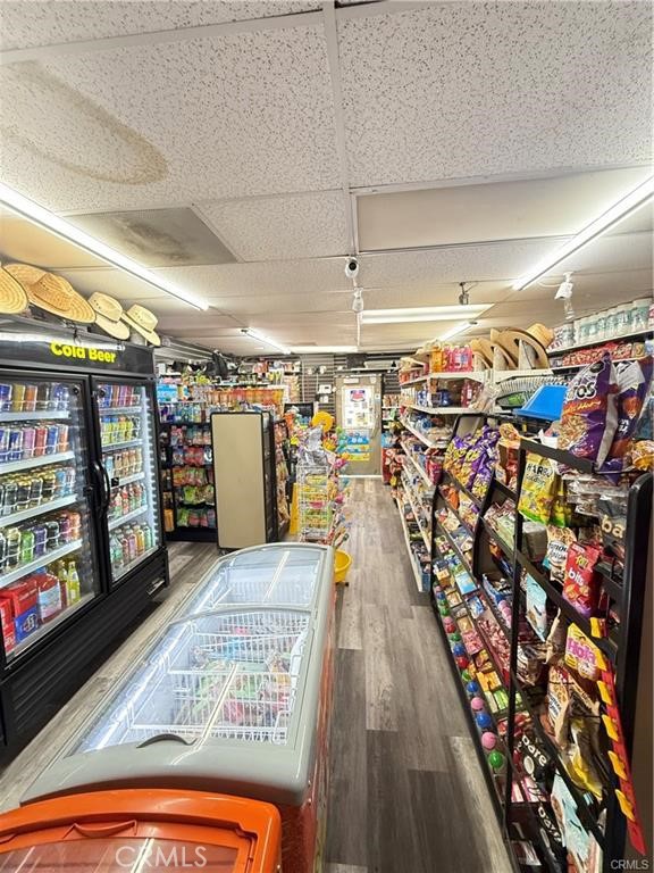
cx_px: 327
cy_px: 436
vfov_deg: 102.1
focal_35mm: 14
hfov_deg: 85.7
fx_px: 353
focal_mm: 2.22
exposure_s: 1/60
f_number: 2.2
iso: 500
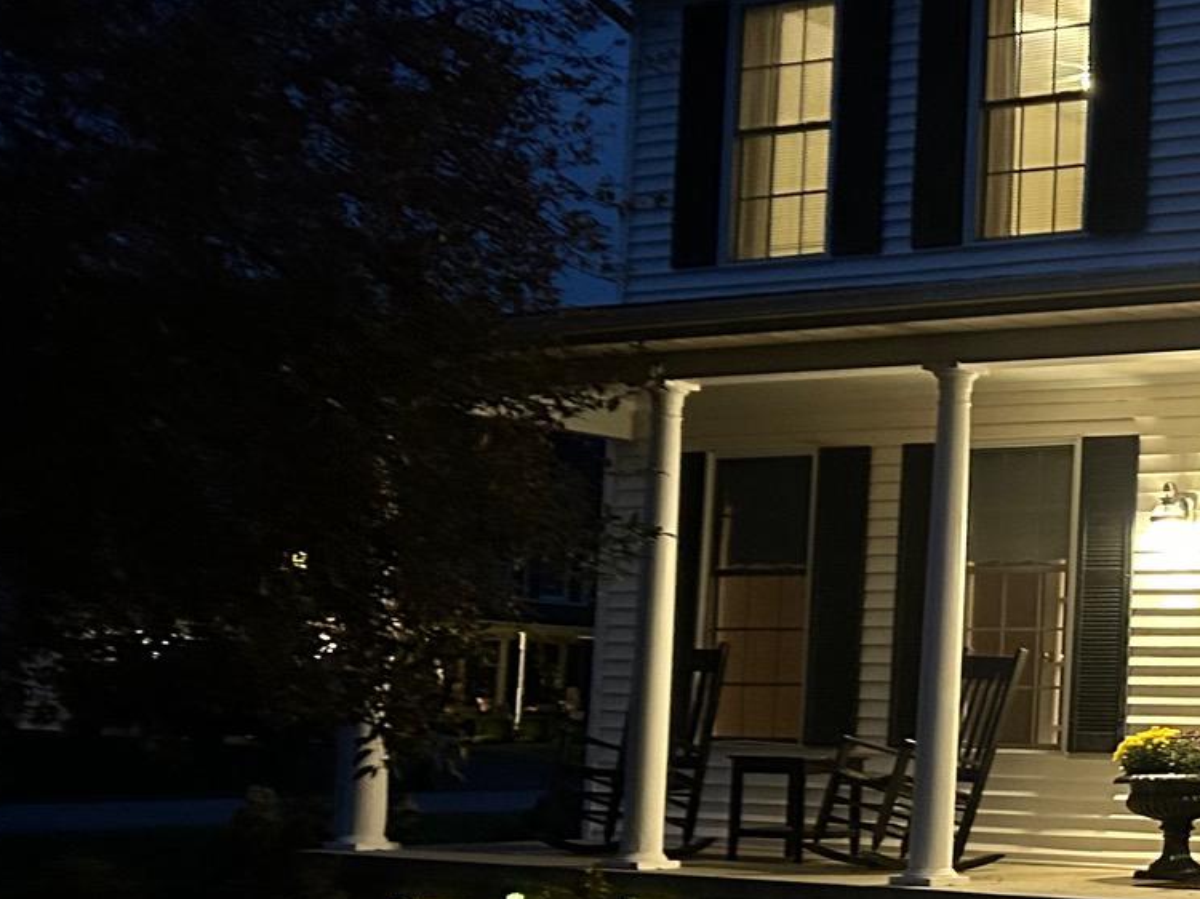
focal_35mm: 71
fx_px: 2461
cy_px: 585
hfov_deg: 23.9
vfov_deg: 20.7
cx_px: 1589
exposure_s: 1/30
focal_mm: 5.7
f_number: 1.5
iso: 800
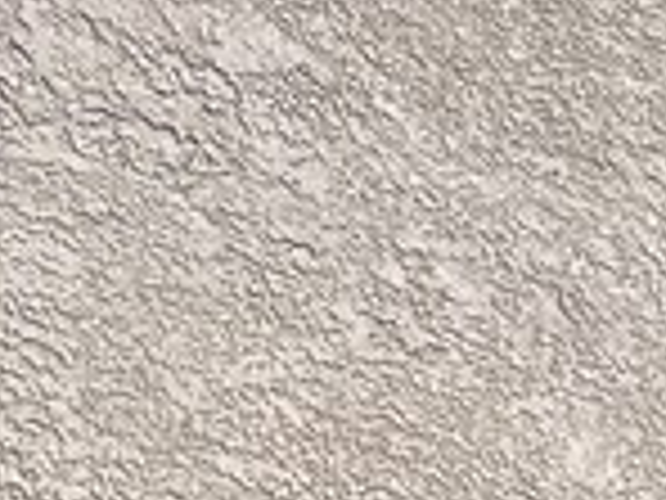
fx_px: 3463
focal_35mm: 180
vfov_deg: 7.2
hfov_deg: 9.2
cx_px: 1858
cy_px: 1559
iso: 50
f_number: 1.6
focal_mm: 5.1
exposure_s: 1/5076
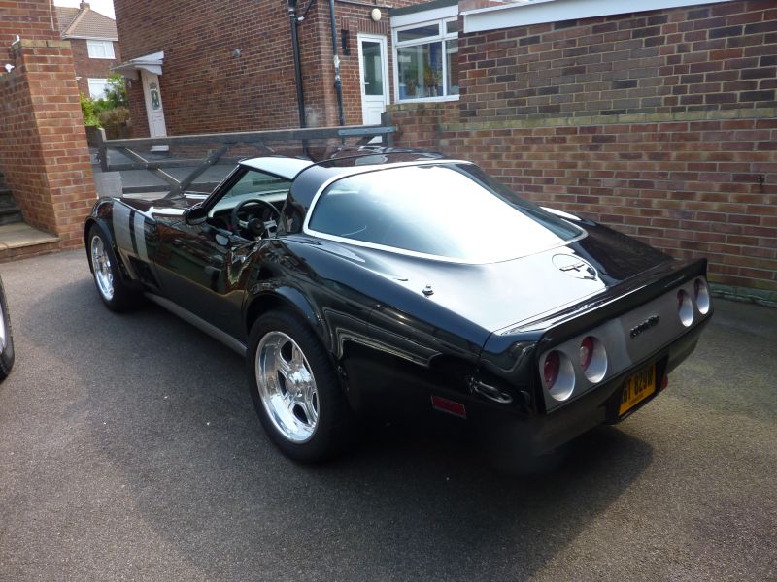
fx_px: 561
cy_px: 291
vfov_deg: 54.9
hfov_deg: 69.4
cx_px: 388
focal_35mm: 25
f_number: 4
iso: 80
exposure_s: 1/125
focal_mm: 4.1
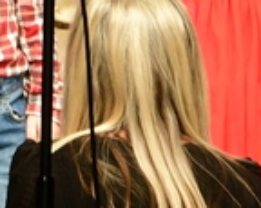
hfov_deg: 1.1
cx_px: -130
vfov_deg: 0.9
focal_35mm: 1752
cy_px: -364
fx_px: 13527
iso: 800
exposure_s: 1/25
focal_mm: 175
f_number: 10
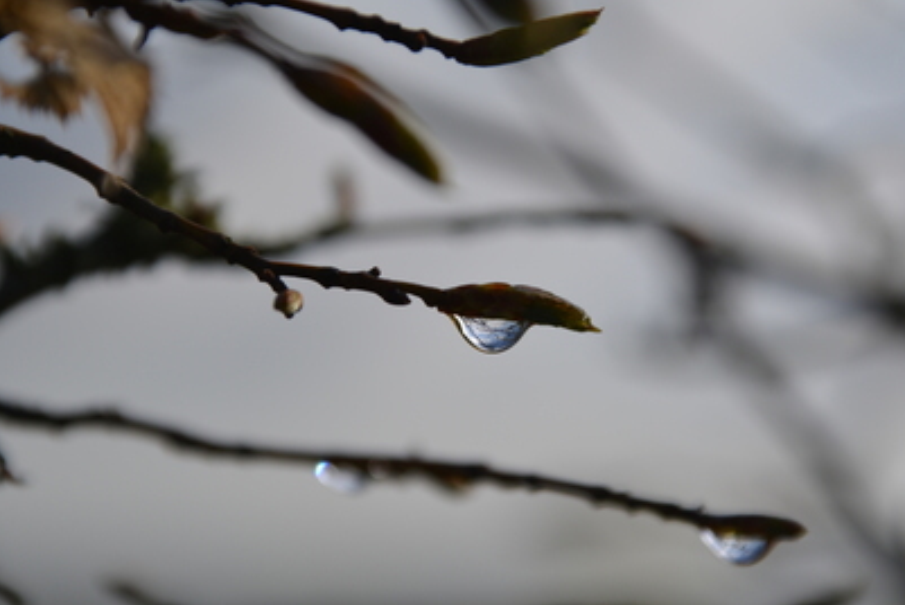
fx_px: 8654
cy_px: 333
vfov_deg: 4.0
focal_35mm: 344
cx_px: 492
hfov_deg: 6.0
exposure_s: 1/160
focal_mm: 200
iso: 100
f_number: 8
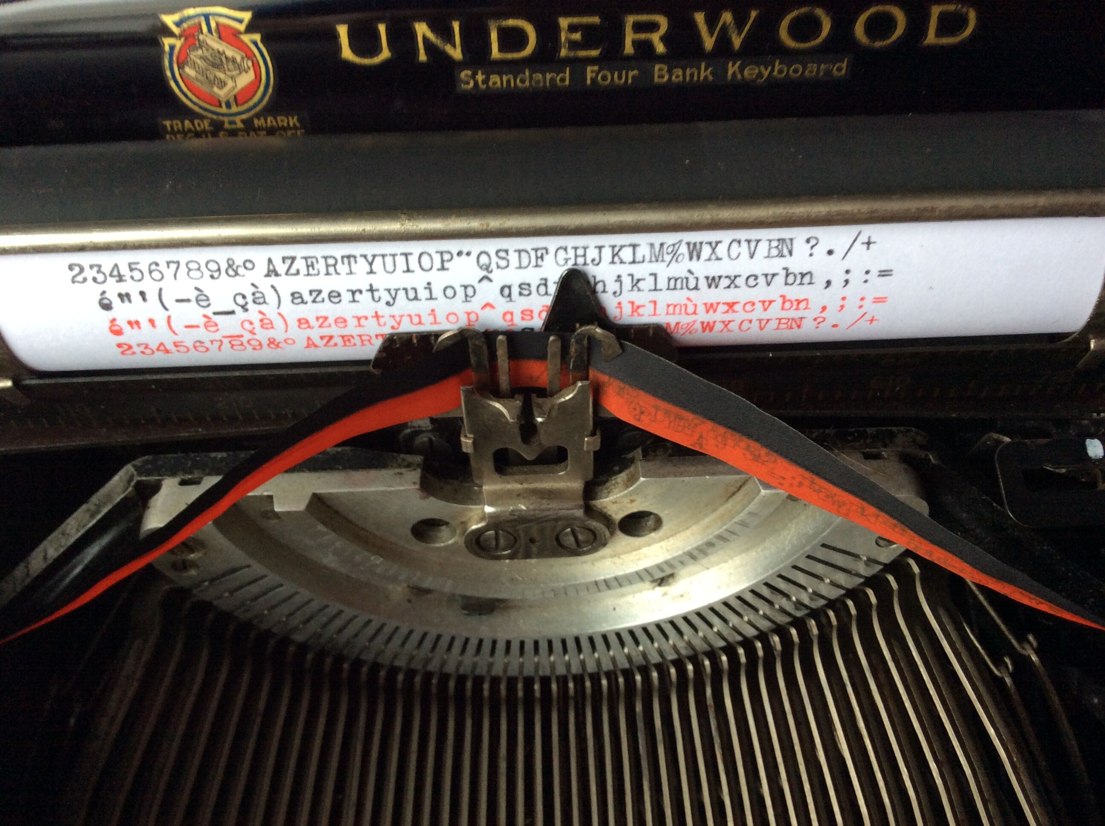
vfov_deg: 44.1
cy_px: 413
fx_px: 1020
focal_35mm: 32
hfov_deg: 56.9
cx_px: 552
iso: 64
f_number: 2.4
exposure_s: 1/25
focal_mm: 3.3
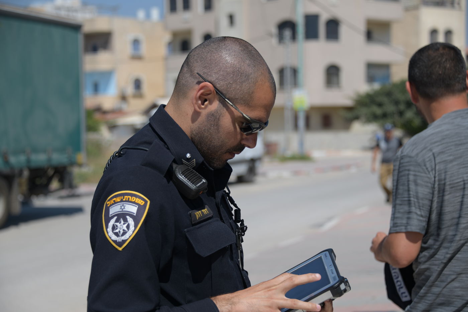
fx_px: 1014
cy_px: 156
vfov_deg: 17.5
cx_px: 234
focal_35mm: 78
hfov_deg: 26.0
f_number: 5
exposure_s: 1/640
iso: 64
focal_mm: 78
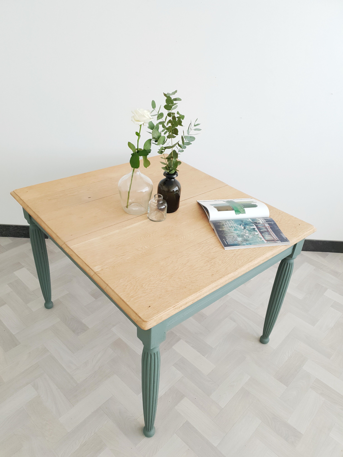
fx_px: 344
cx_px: 172
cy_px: 228
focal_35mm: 26
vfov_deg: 67.3
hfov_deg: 53.1
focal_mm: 4.3
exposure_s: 1/100
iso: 80
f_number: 1.5
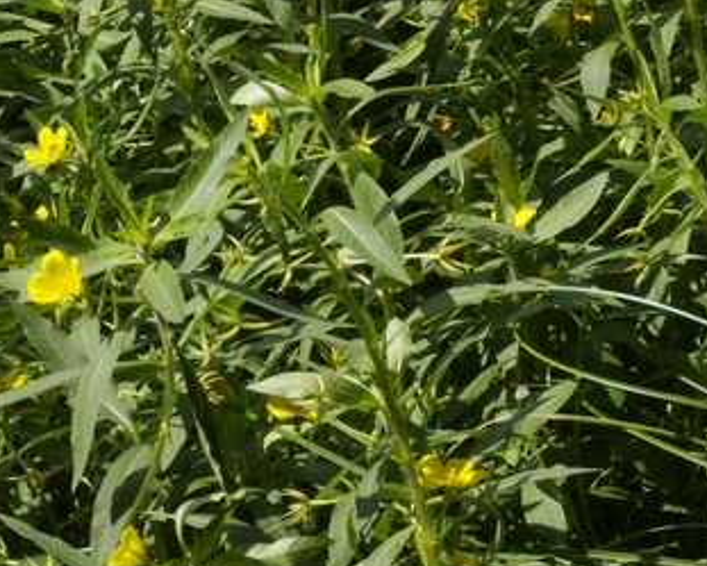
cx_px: 136
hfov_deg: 7.6
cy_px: -159
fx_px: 5296
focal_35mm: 253
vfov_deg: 6.1
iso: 800
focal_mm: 55
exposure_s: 1/320
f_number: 18
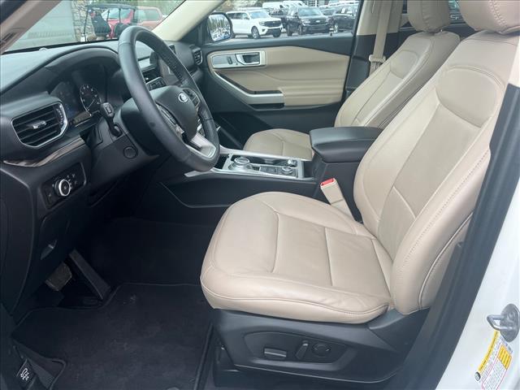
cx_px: 260
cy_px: 195
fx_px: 391
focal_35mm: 26
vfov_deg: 53.1
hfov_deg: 67.3
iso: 50
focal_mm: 5.1
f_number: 1.6
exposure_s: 1/381
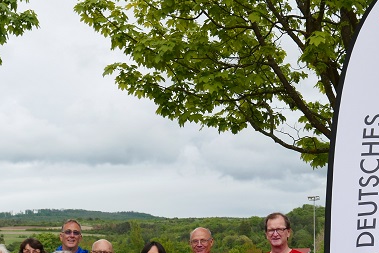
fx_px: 832
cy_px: 206
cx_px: 76
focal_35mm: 79
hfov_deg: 25.2
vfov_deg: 17.1
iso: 200
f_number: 5.6
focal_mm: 15.9
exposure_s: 1/250
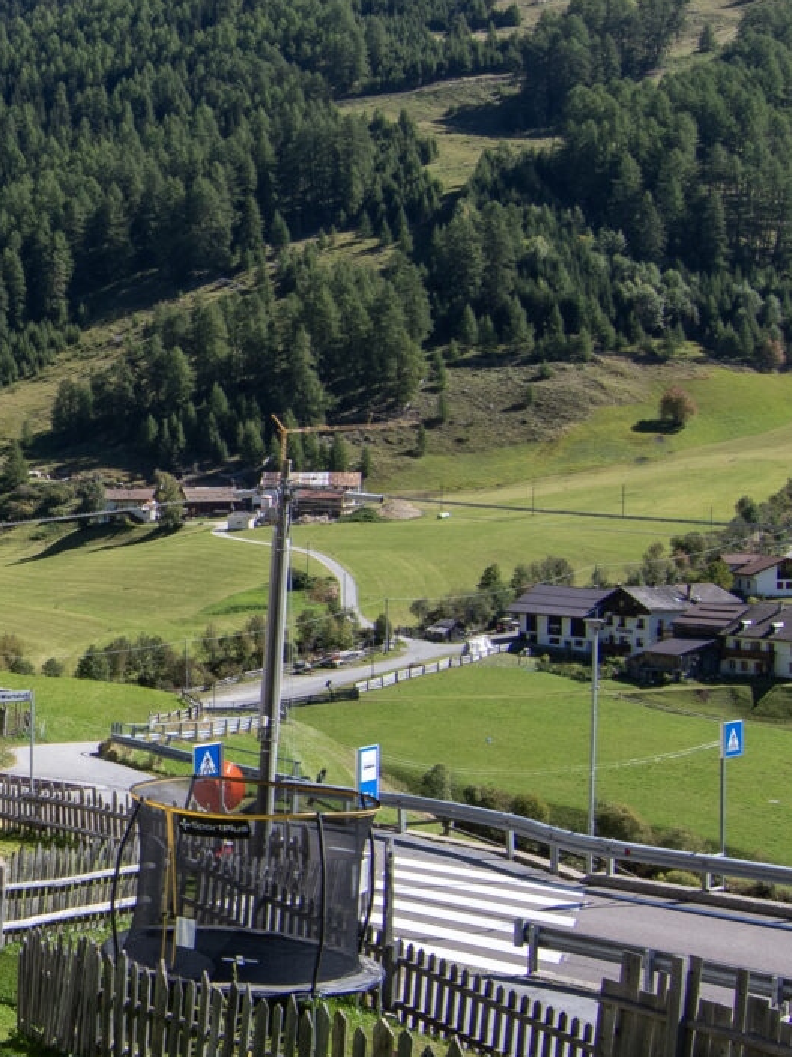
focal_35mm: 56
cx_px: -224
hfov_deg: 23.3
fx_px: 1709
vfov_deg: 34.4
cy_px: 519
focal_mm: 11
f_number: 8
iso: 100
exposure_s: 1/250
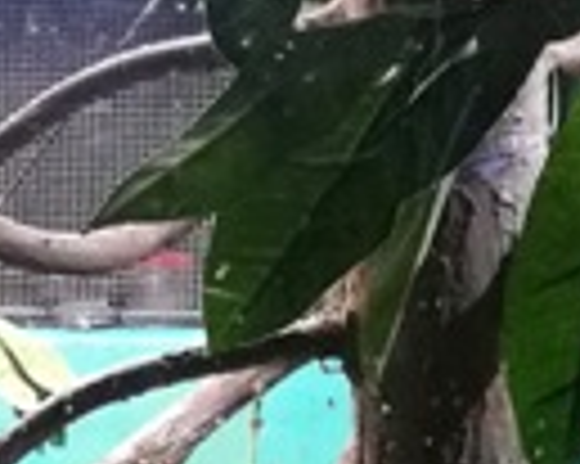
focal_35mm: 163
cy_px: 1113
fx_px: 2796
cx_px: 211
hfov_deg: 11.8
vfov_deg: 8.6
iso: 320
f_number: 2.2
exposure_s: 1/30
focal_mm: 4.5
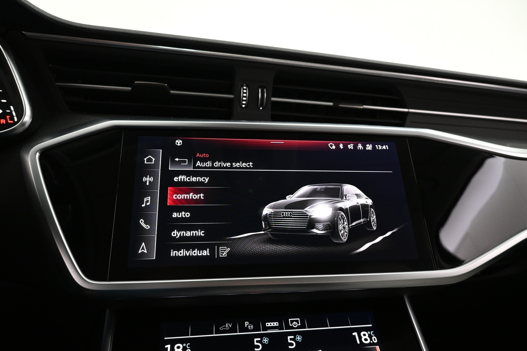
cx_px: 264
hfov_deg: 73.7
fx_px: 351
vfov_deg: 53.1
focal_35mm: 24
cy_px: 176
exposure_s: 1/30
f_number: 4
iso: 1600
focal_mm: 16
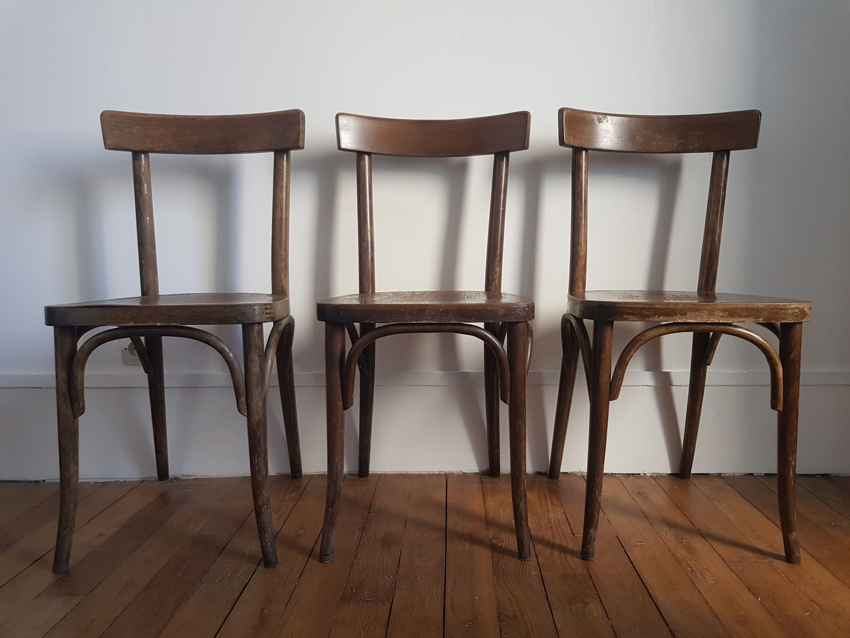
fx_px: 638
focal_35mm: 26
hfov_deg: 67.3
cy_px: 319
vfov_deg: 53.1
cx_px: 425
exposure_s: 1/60
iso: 125
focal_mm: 4.2
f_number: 1.7
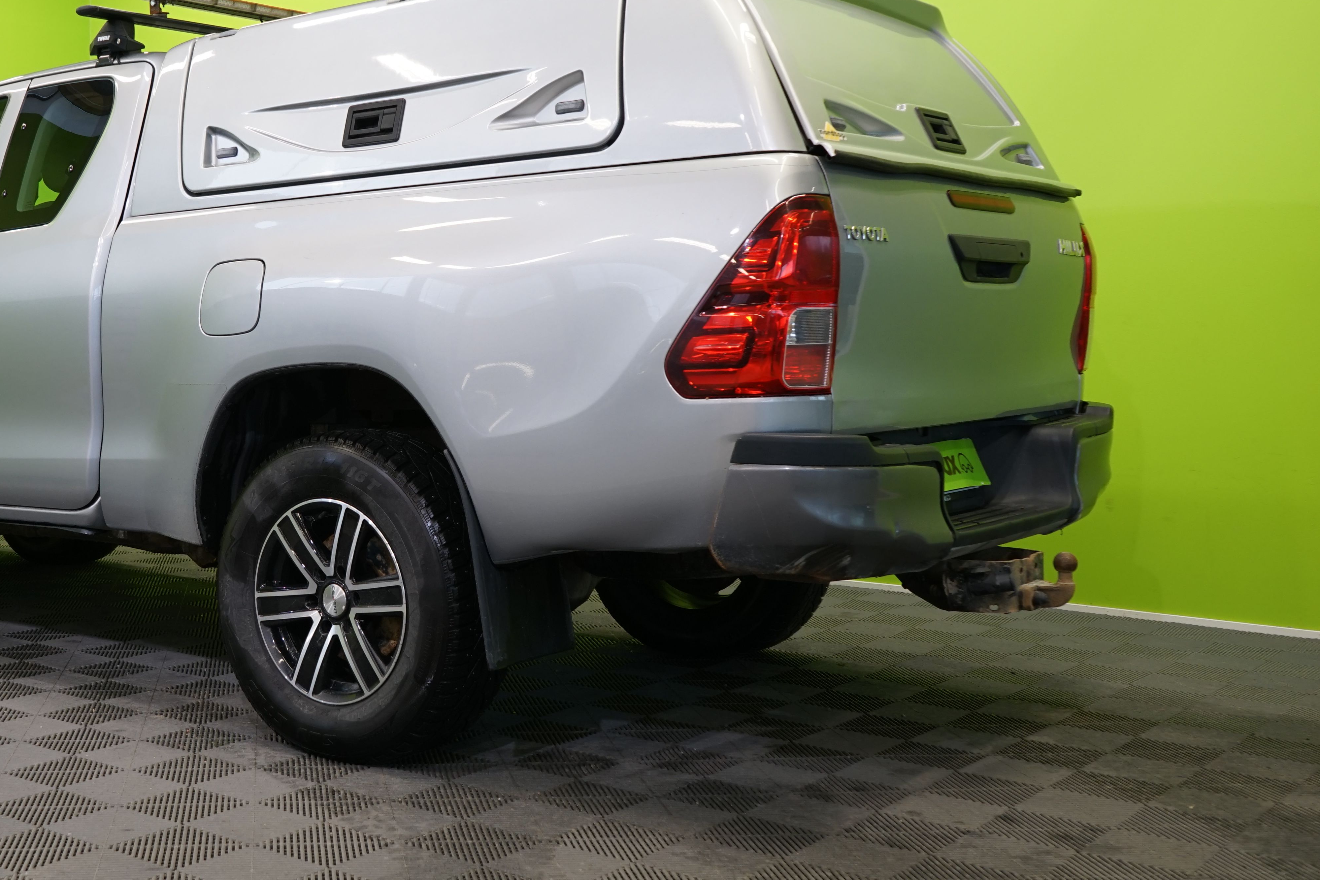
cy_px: 373
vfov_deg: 29.8
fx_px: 1650
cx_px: 359
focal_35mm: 45
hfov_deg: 42.5
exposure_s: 1/30
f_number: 5.6
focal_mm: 30
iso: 500
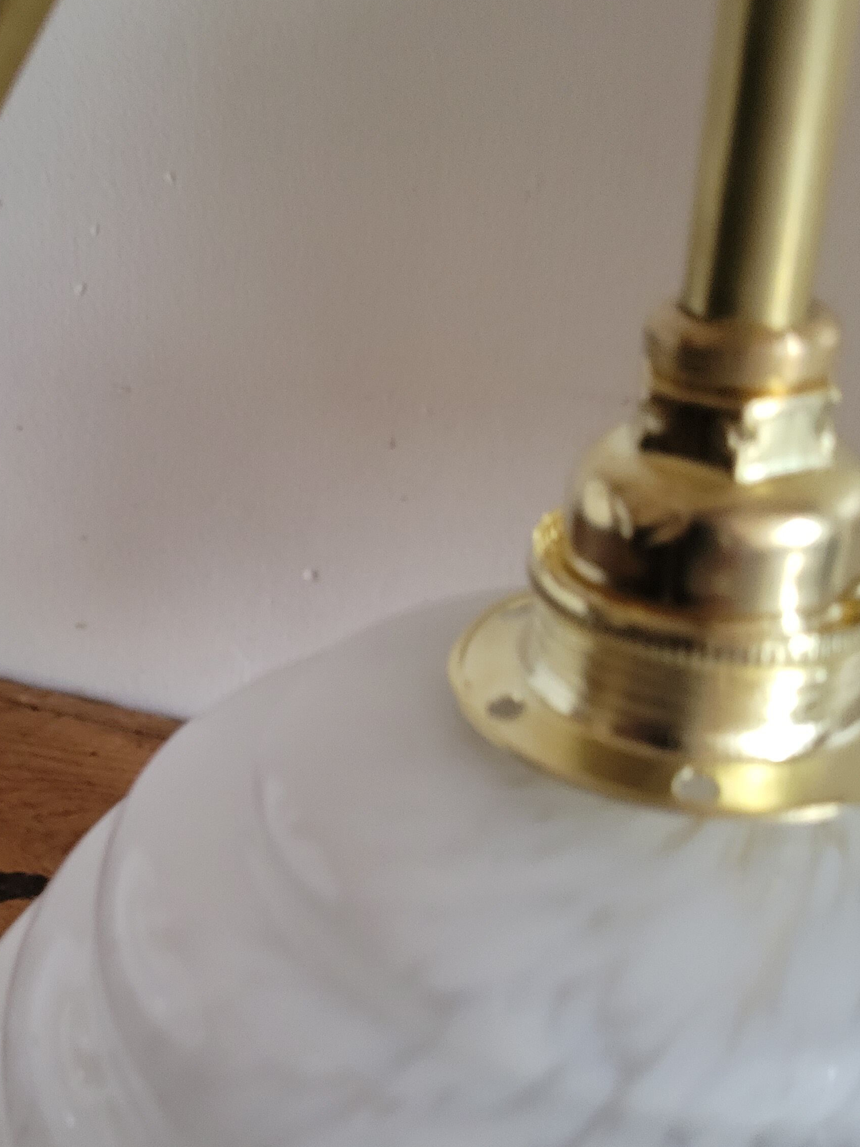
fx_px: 1524
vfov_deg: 40.8
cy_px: 742
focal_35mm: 46
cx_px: 182
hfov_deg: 30.8
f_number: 1.8
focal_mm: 5.4
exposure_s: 1/25
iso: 500
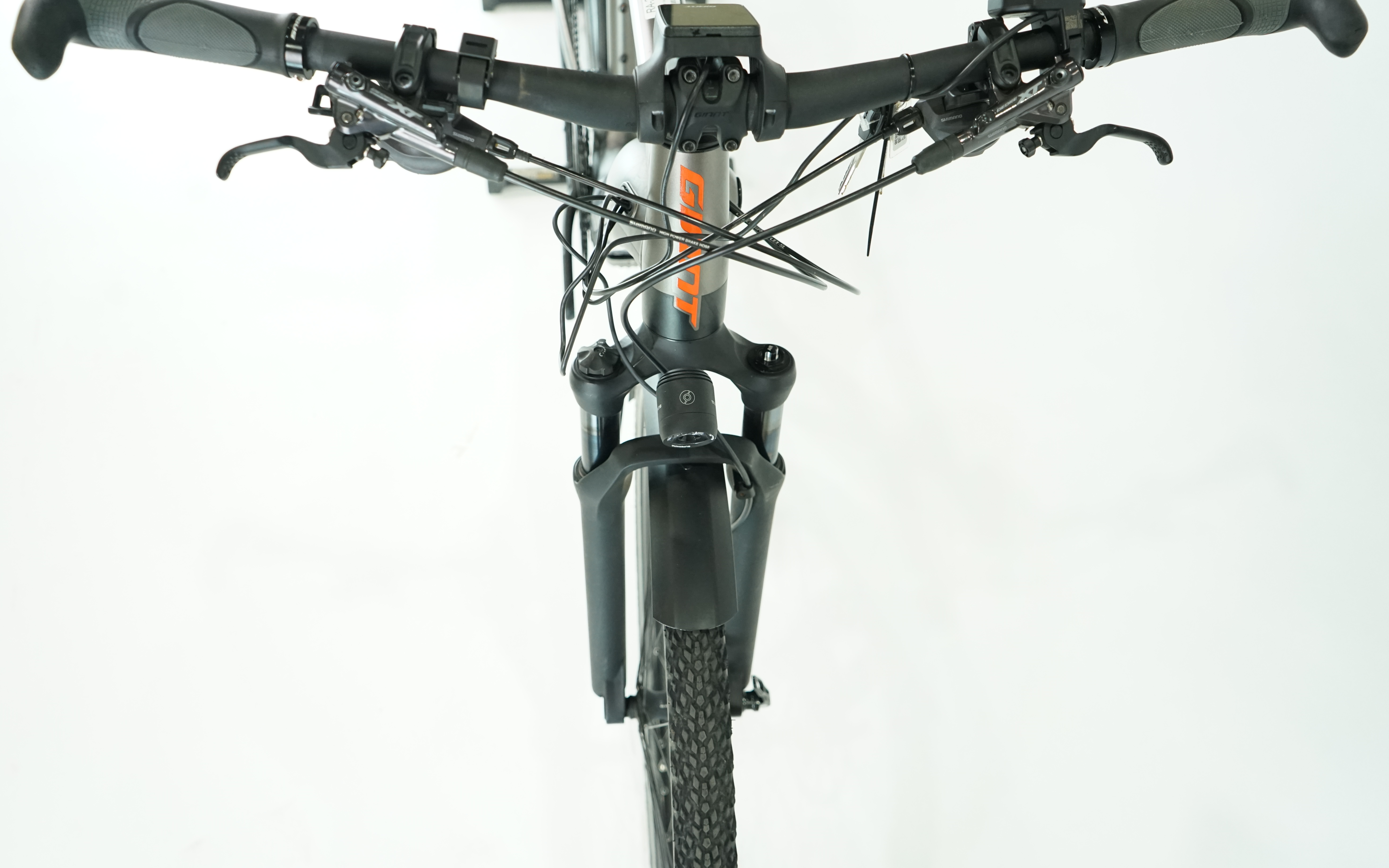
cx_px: 687
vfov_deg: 43.1
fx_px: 1098
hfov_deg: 64.6
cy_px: 410
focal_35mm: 29
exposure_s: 1/200
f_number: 4.5
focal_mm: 28
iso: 2000
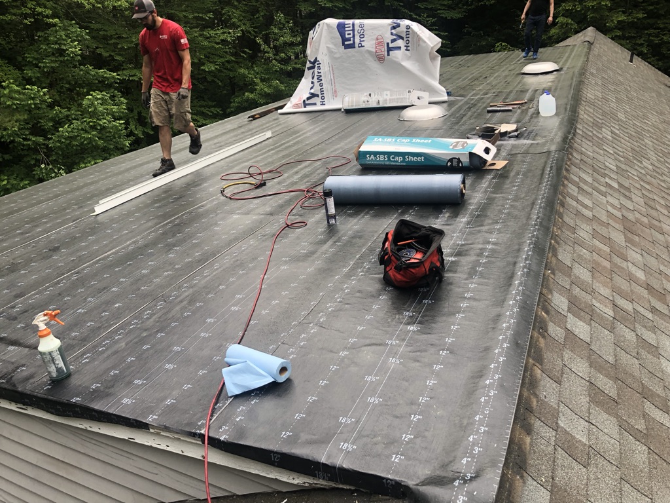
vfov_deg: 49.7
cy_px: 252
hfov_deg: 63.4
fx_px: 542
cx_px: 335
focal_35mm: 28
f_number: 1.8
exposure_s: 1/120
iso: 40
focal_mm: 3.99
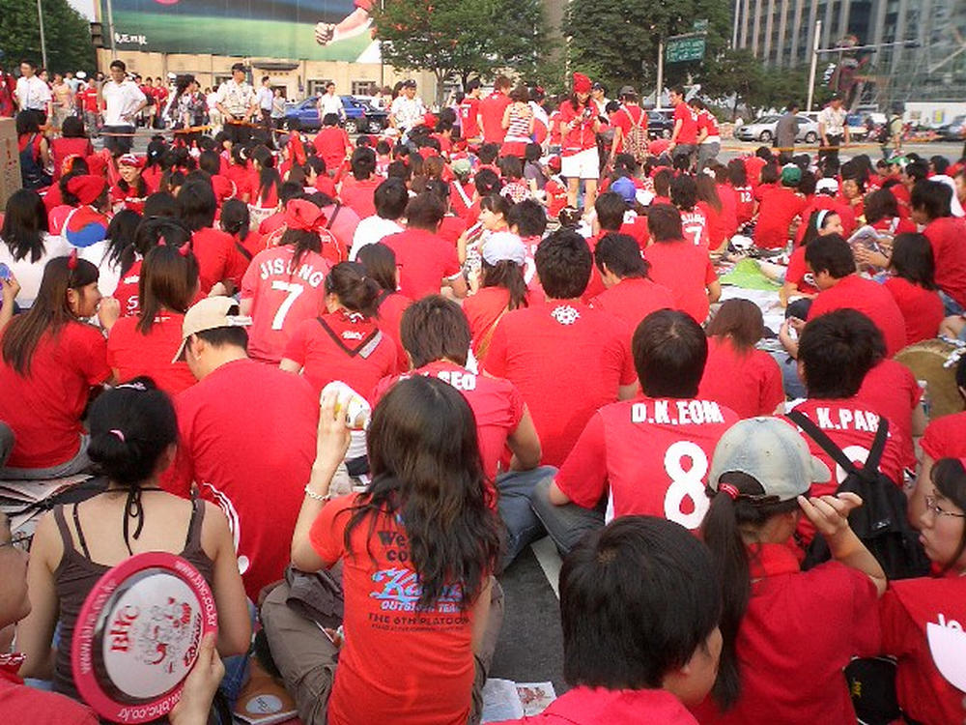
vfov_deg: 38.7
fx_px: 1033
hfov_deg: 50.1
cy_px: 362
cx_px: 483
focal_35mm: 37
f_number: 3.5
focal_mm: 5.6
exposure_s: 1/200
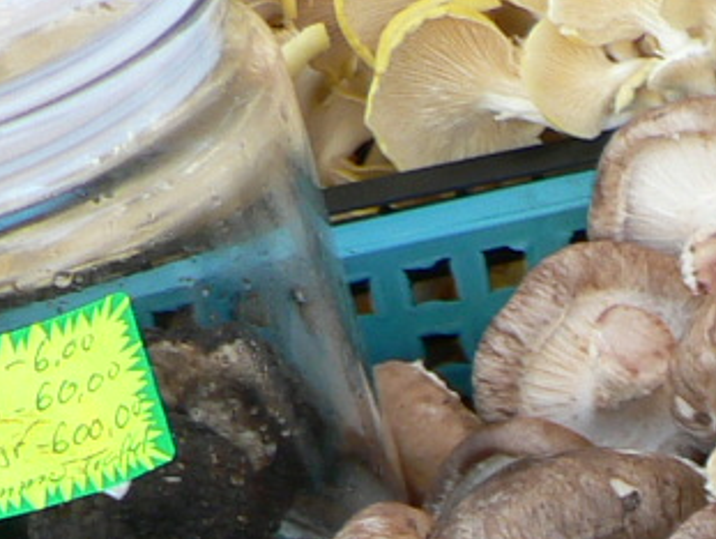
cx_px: 1264
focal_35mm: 185
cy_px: 1071
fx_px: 3831
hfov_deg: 10.1
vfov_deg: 7.7
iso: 80
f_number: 2.8
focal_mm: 6
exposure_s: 1/50
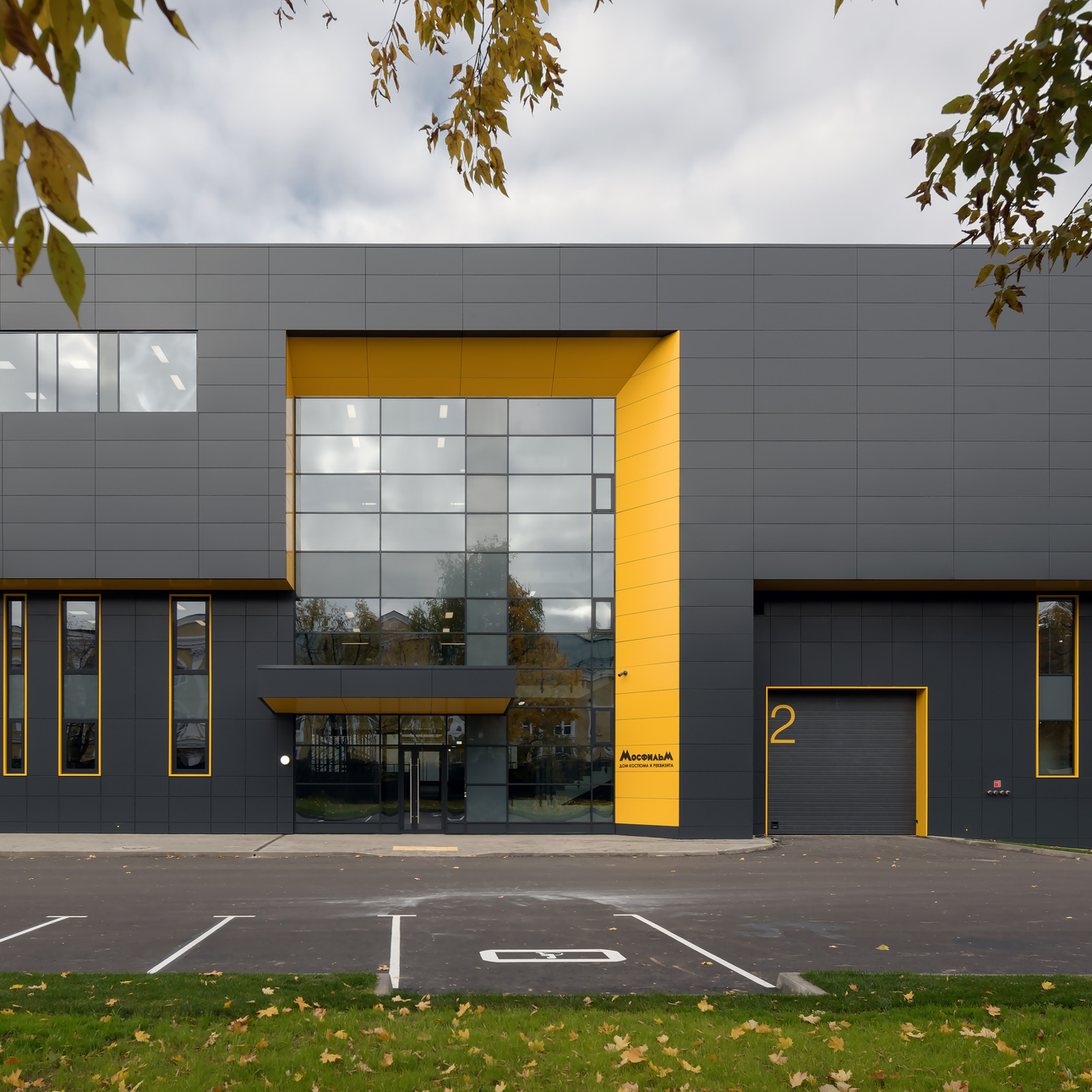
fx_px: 892
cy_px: 534
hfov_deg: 62.1
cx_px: 413
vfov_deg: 62.9
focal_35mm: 25
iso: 200
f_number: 8
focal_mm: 19
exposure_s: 1/200
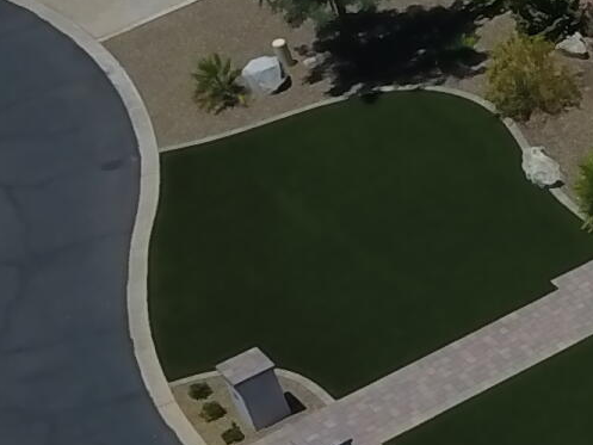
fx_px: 2690
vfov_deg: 9.4
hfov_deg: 10.3
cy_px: 353
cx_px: 1576
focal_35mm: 157
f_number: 2.2
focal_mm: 4.73
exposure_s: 1/2793
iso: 100
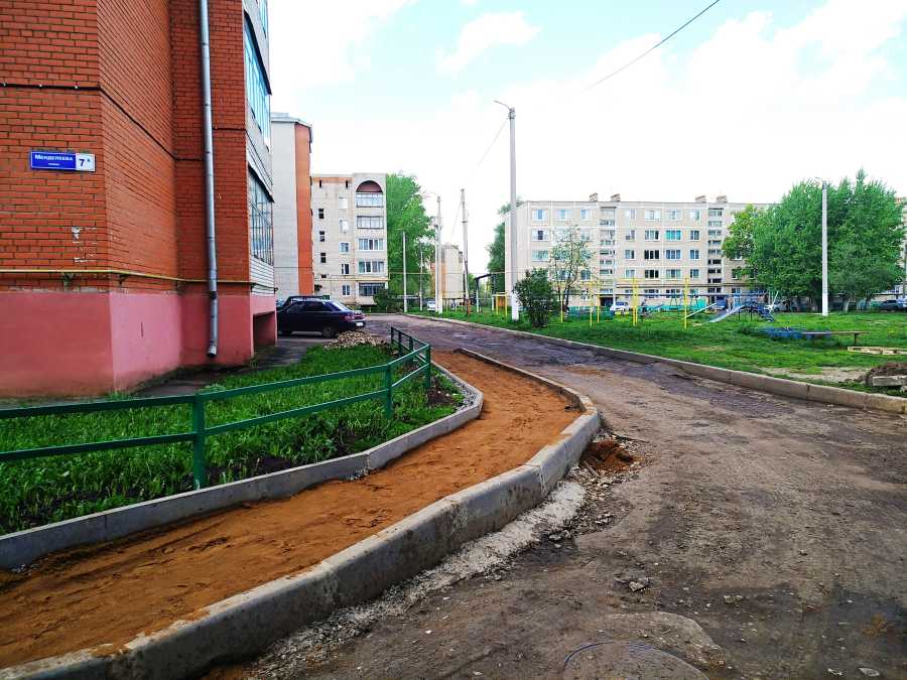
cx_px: 454
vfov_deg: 61.1
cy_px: 340
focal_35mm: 22
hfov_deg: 76.4
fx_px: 576
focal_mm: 3.81
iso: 125
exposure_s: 1/342
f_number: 2.2
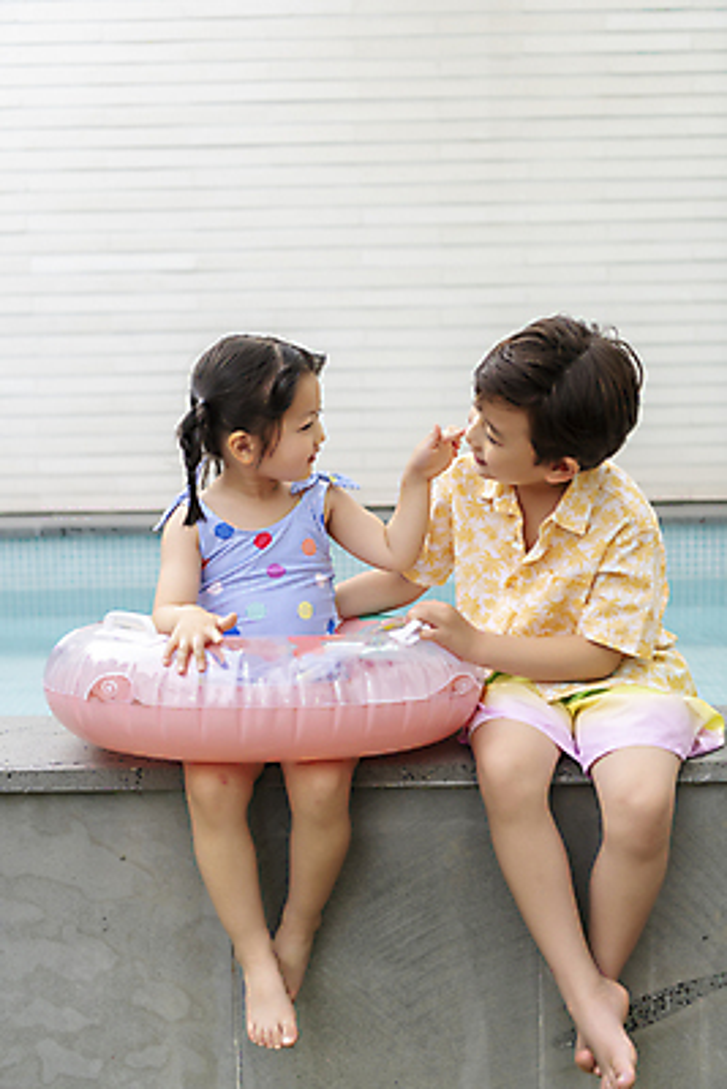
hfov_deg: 27.0
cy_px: 544
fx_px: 1513
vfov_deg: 39.6
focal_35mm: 50
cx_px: 364
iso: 200
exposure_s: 1/800
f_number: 2.8
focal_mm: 50
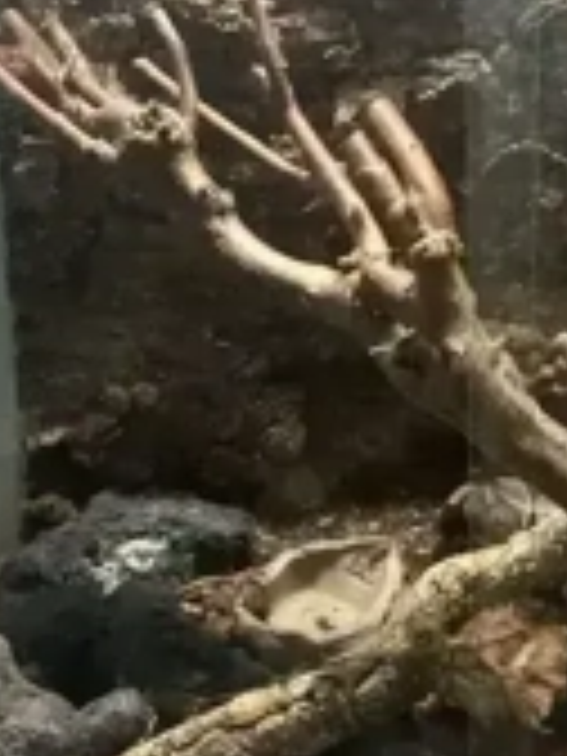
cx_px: 464
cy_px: 90
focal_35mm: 62
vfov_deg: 30.0
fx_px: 1354
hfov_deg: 23.3
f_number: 1.6
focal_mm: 5.1
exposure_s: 1/50
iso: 250
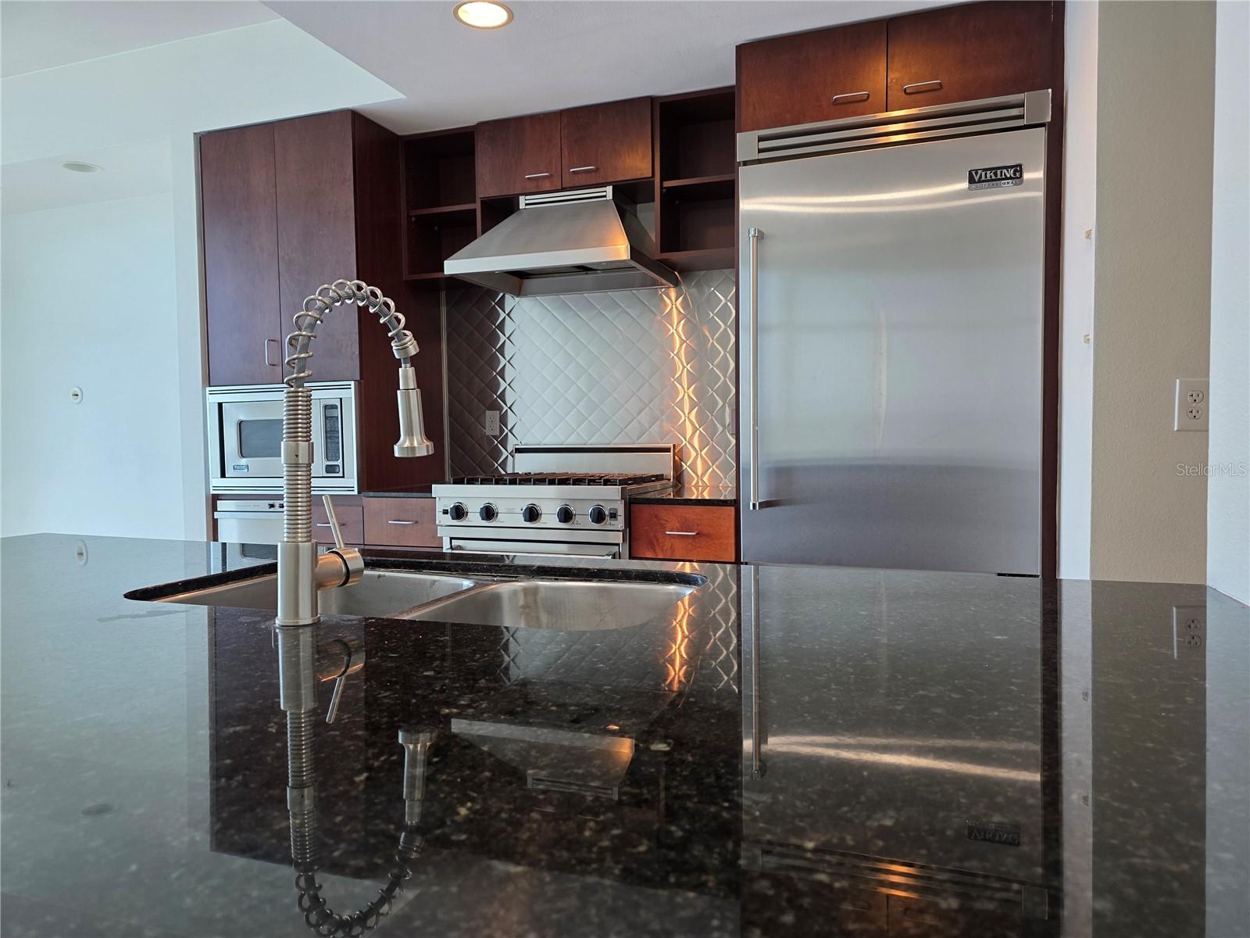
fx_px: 831
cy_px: 469
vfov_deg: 58.9
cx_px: 625
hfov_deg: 73.9
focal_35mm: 23
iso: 125
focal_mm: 6.3
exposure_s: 1/120
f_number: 1.7
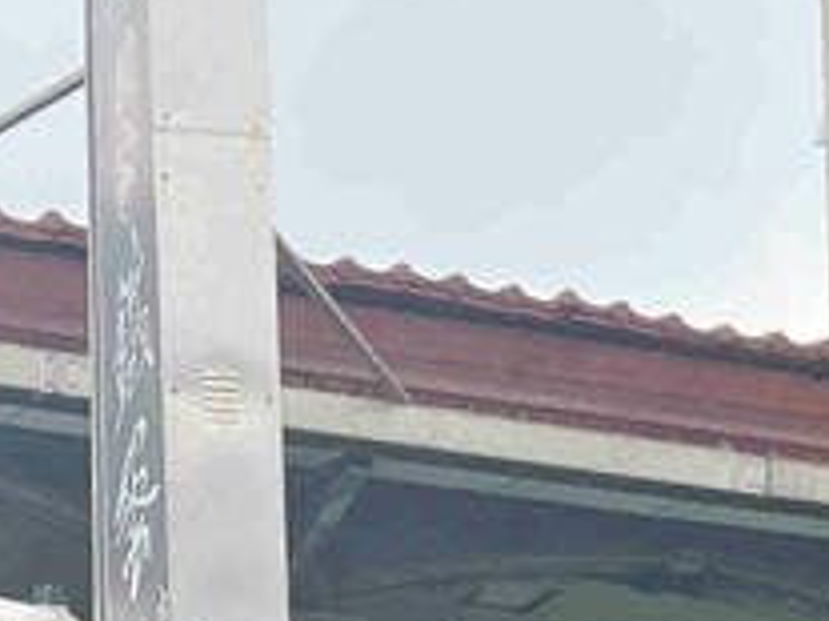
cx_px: 244
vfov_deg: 9.1
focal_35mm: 151
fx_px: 3614
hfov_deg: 13.1
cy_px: 1330
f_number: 1.5
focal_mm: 5.7
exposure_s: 1/323
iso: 50
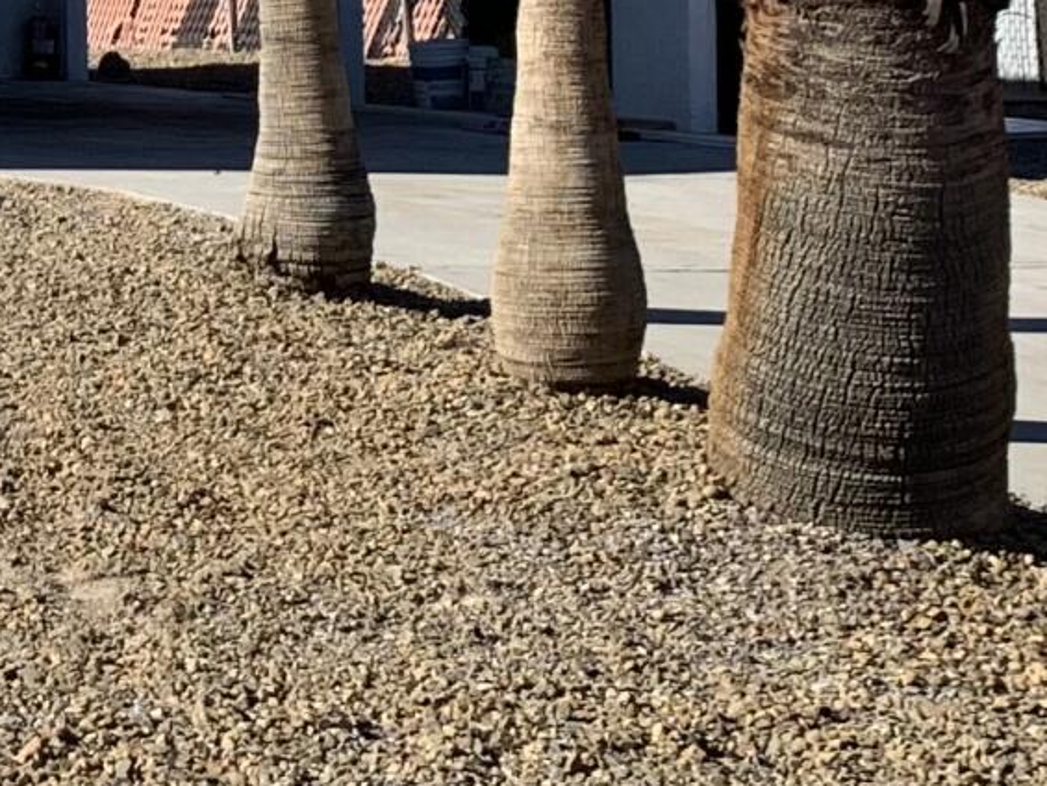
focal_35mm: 138
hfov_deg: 13.4
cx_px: -576
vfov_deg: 10.5
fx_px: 4175
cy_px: -204
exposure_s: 1/2364
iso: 25
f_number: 1.8
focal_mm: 4.25
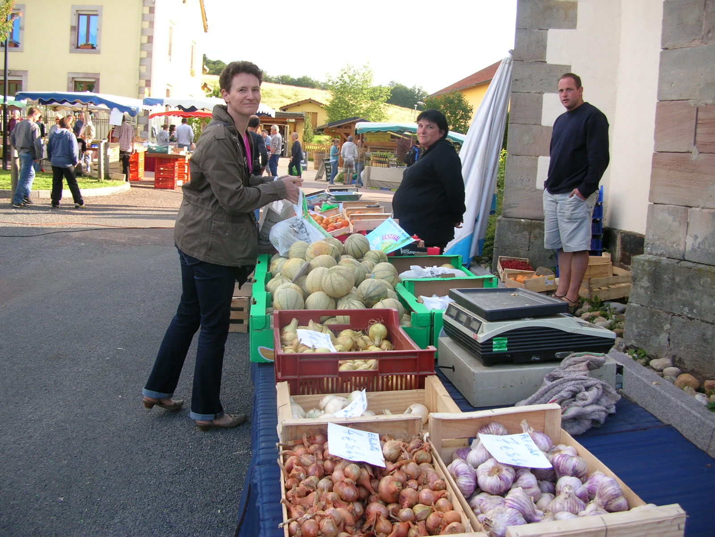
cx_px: 358
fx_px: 723
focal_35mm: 35
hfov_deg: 52.6
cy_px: 268
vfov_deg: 40.7
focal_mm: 5.8
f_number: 2.8
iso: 50
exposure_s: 1/149
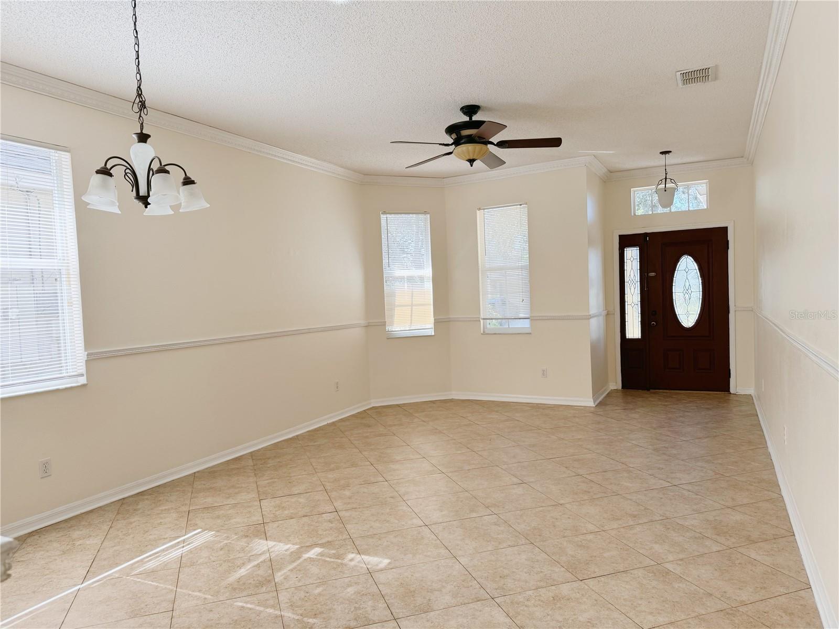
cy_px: 314
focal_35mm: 24
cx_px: 420
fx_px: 582
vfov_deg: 56.8
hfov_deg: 71.6
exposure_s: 1/222
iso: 64
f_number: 1.78
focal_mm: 6.76
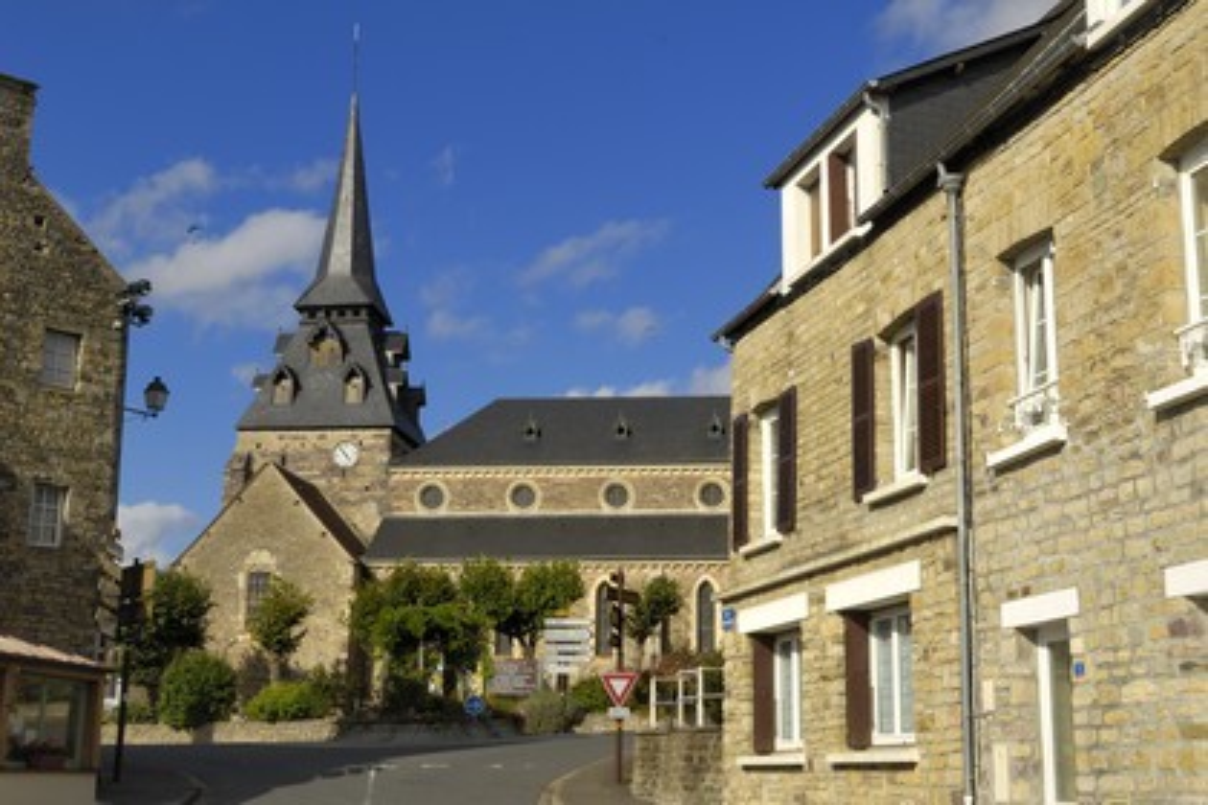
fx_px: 1409
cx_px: 604
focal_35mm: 42
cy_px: 402
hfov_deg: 46.4
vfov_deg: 31.9
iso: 100
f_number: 12
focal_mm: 28
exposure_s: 1/160
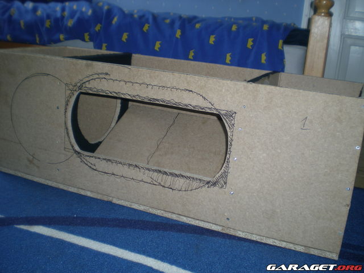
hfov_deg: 49.0
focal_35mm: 38
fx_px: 400
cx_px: 182
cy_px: 136
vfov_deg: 37.7
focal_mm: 6.3
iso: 50
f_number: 3.1
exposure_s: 1/96.2
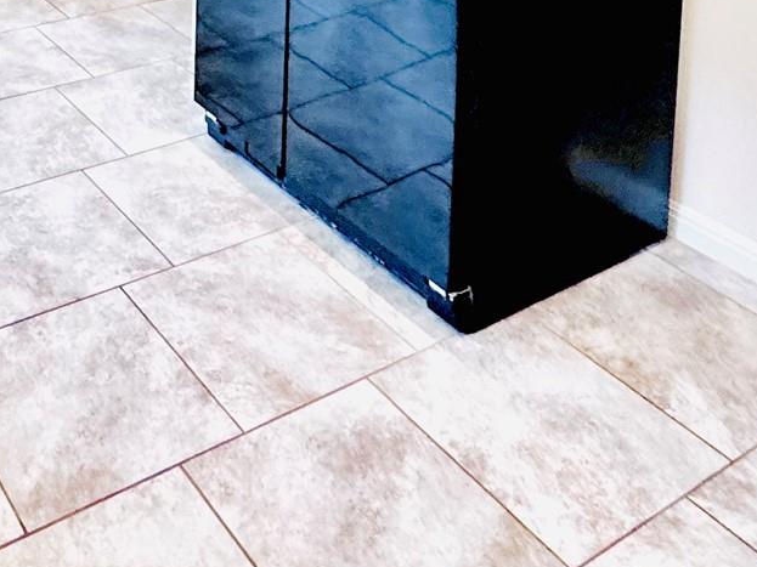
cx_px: 56
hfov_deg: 38.1
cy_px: -308
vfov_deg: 24.0
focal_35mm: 46
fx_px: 1006
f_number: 2.2
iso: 320
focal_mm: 2.22
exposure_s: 1/60
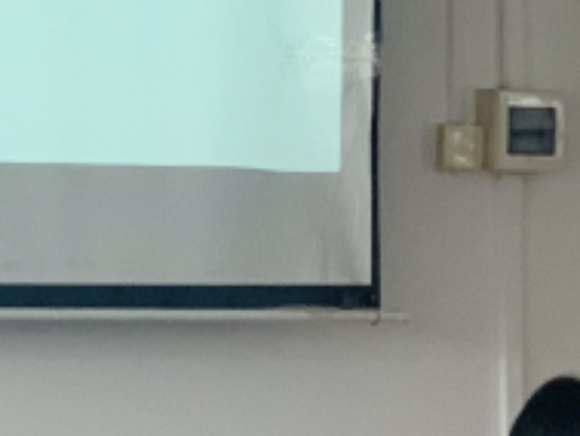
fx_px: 4158
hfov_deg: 7.5
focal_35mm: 248
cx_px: -761
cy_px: -11
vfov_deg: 6.0
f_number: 2.4
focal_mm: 6
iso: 125
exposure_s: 1/122
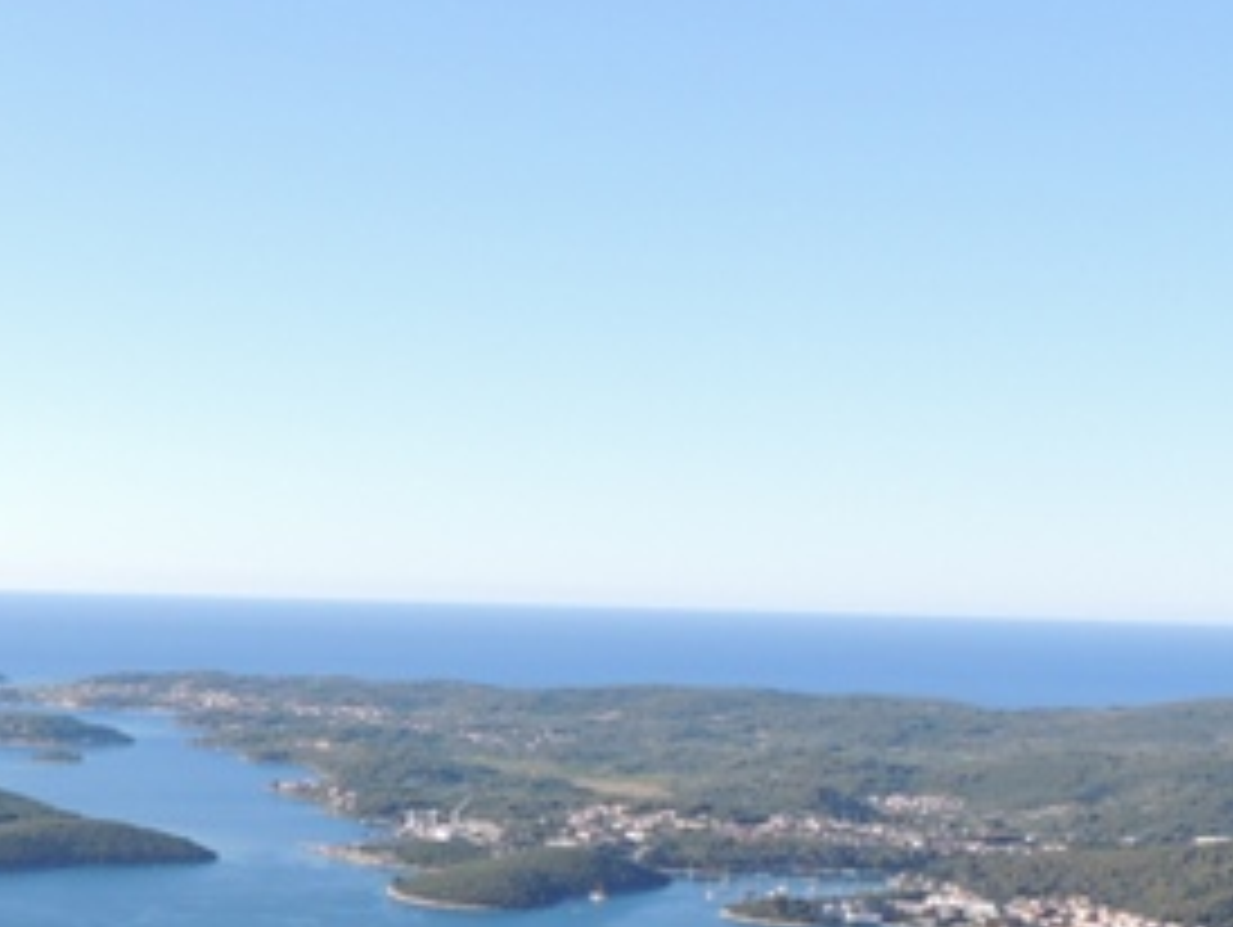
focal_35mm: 70
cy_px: 936
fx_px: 2496
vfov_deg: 20.4
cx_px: -36
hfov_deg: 26.1
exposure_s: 1/800
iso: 100
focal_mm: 4.3
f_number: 3
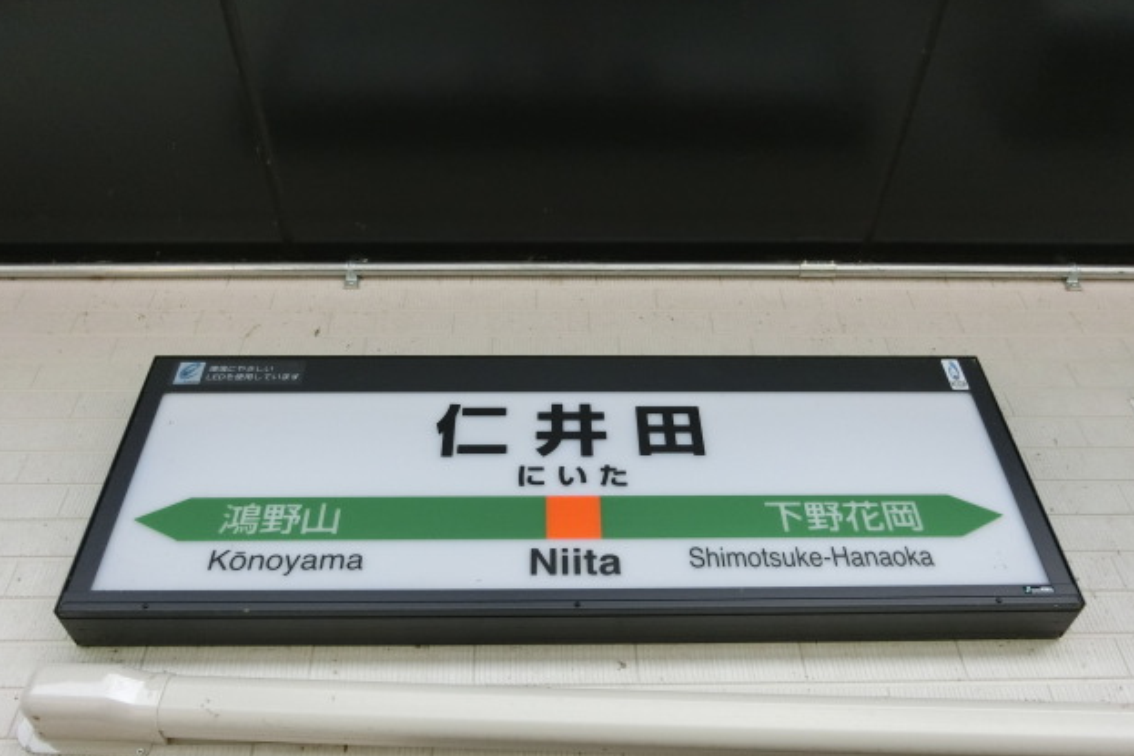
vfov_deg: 42.3
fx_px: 976
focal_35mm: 31
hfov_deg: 60.3
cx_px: 572
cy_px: 397
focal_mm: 5.2
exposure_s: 1/80
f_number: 3.7
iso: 400
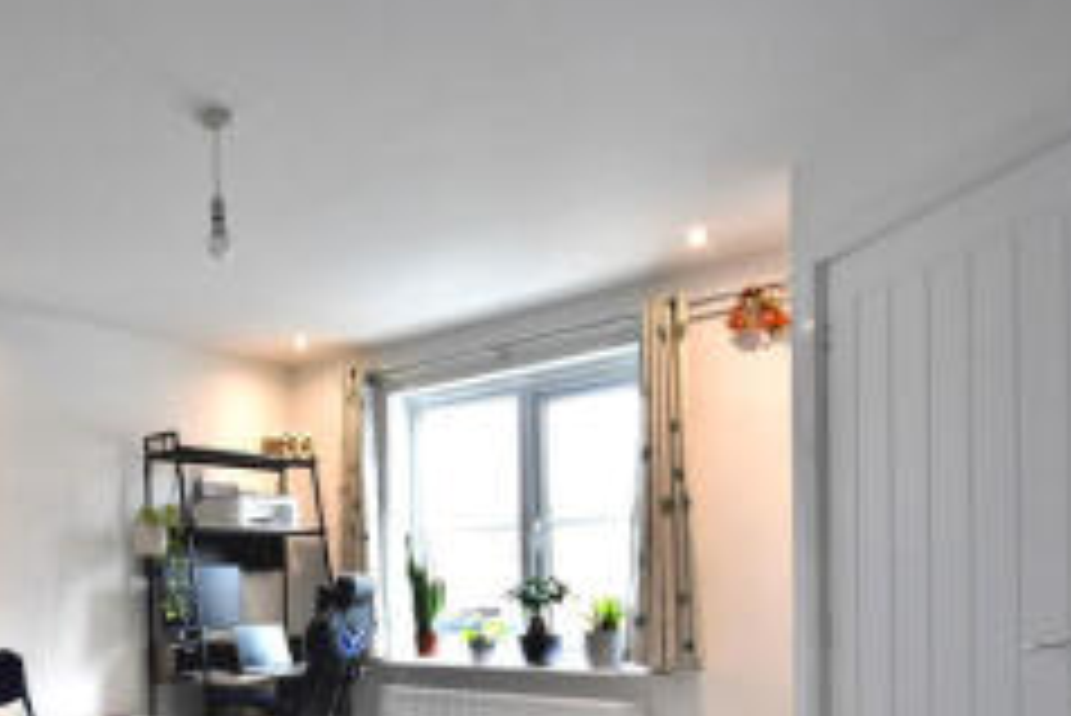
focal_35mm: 30
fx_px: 893
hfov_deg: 54.5
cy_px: 606
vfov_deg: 41.2
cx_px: 122
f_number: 5.6
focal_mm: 10
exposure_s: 1/125
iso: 800
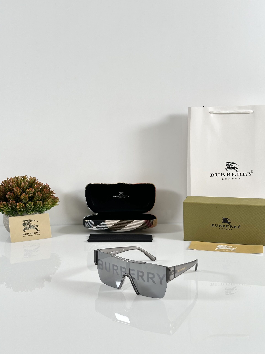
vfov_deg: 39.7
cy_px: 177
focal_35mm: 48
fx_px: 490
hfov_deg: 30.3
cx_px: 132
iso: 64
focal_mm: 6.86
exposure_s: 1/100
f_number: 1.78
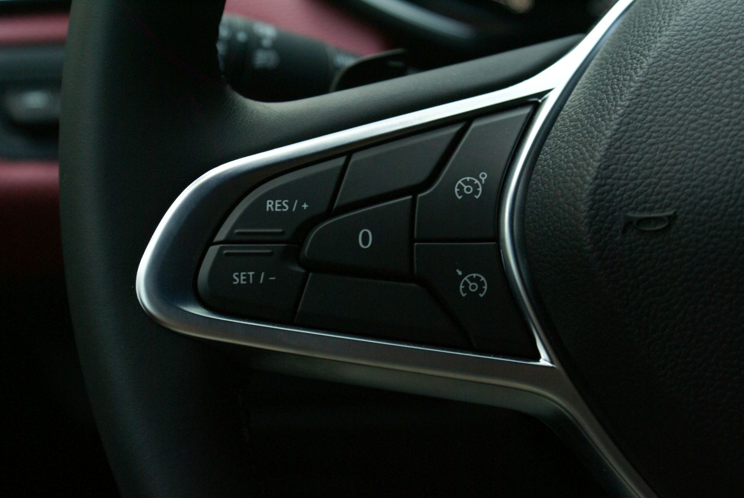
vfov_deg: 18.2
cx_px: 372
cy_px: 249
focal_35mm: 75
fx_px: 1552
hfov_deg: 27.0
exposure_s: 1/25
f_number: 5.6
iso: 400
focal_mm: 50
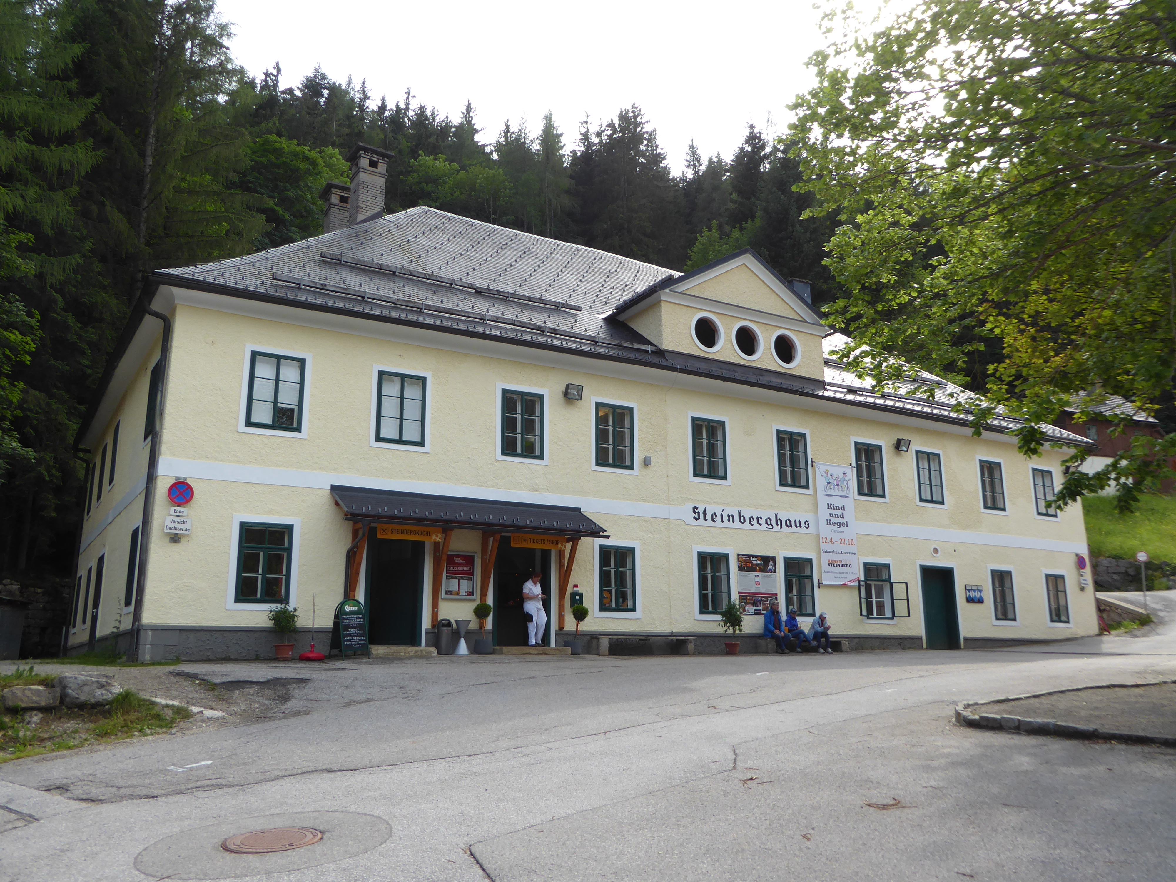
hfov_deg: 61.7
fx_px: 985
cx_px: 588
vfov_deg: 48.2
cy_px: 441
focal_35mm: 29
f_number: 3.5
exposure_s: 1/250
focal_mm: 5
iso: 80
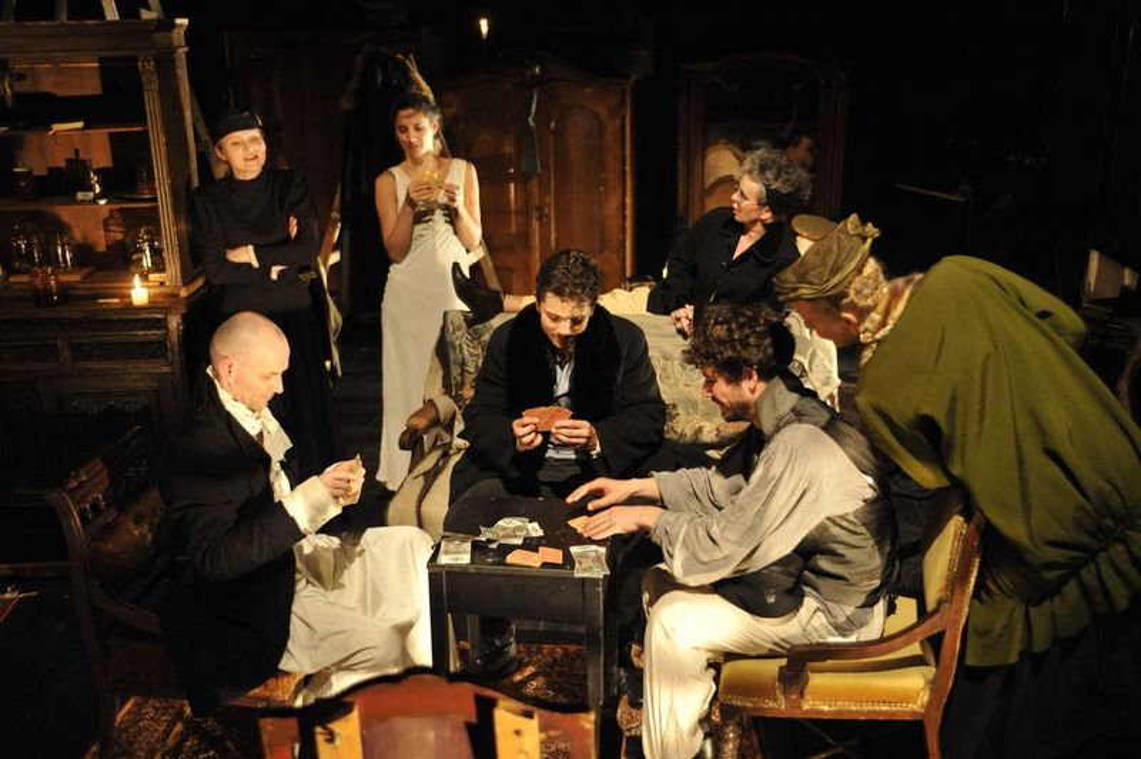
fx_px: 1203
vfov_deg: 35.0
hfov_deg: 50.7
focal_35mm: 38
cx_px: 570
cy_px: 380
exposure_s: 1/80
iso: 3200
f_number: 2.8
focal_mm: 38
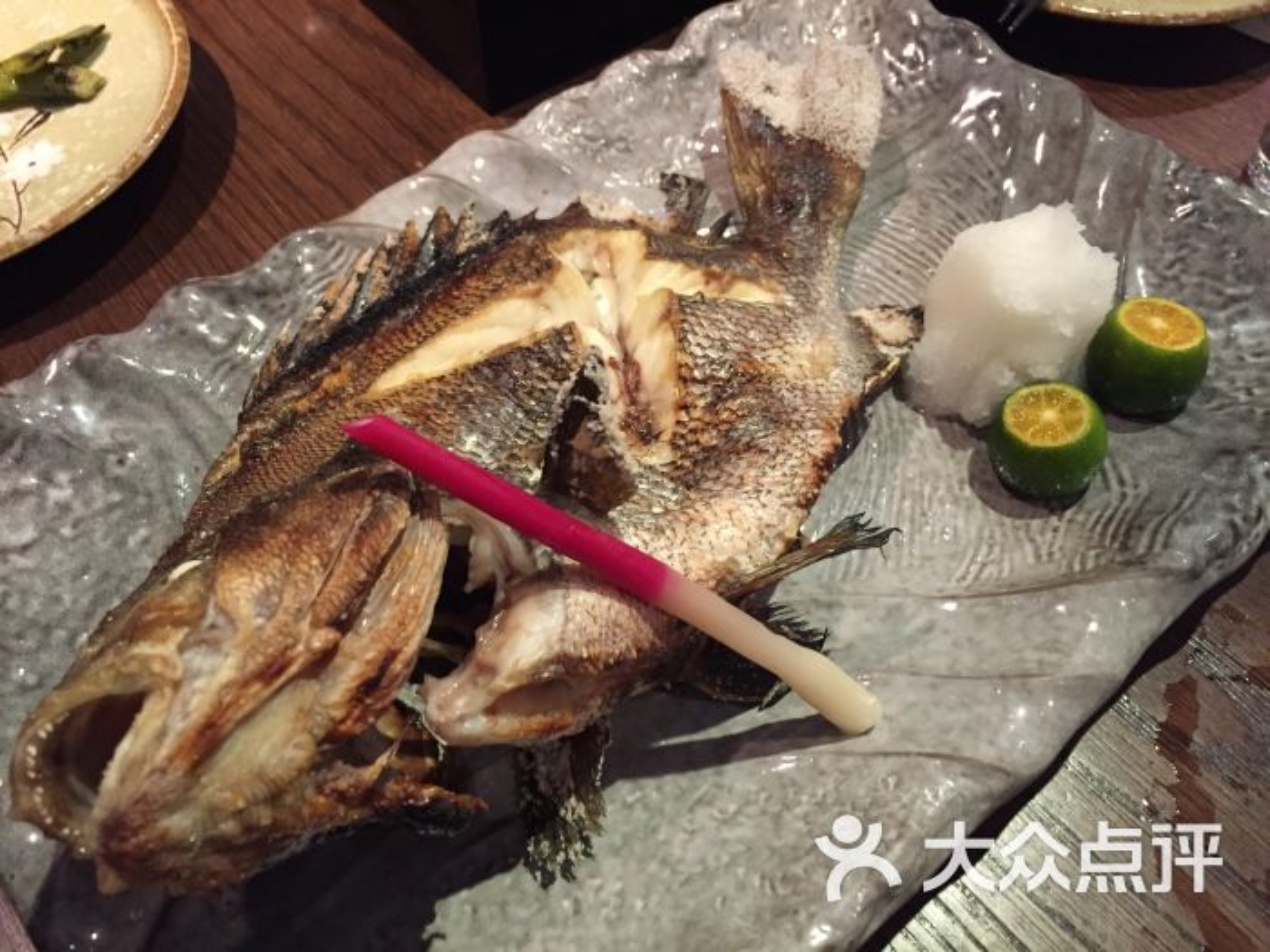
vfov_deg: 48.2
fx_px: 1064
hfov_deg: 61.7
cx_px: 635
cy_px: 476
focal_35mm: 29
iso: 250
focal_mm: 4.15
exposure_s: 1/17
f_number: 2.2
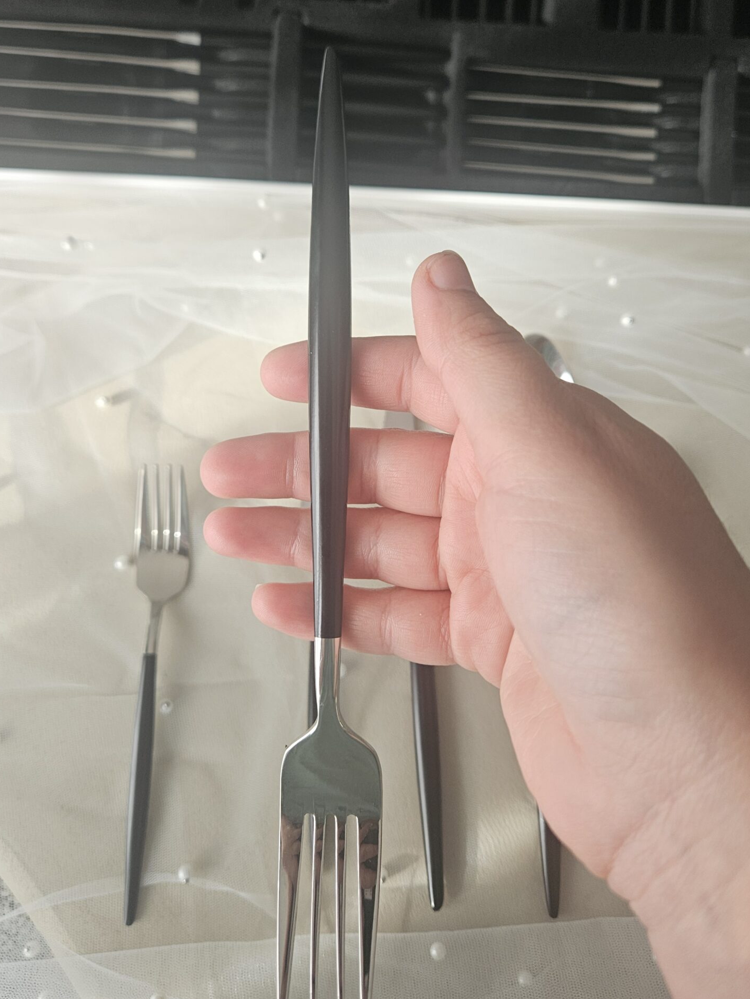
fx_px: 895
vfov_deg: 58.0
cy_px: 417
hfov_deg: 45.5
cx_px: 365
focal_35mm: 31
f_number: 1.8
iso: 64
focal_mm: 5.4
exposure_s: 1/120
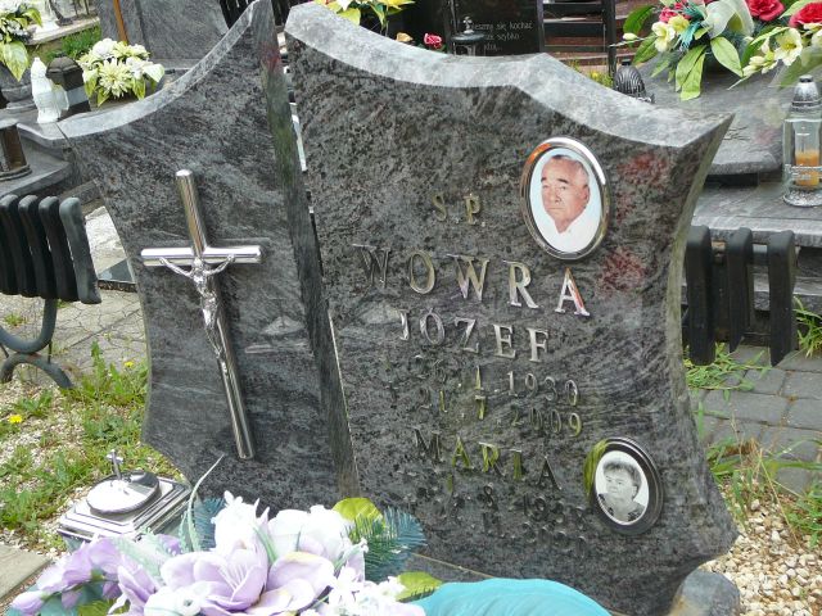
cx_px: 411
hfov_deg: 40.4
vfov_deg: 30.9
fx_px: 1116
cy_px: 308
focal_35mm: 47
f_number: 3.3
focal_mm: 7
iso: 80
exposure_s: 1/320
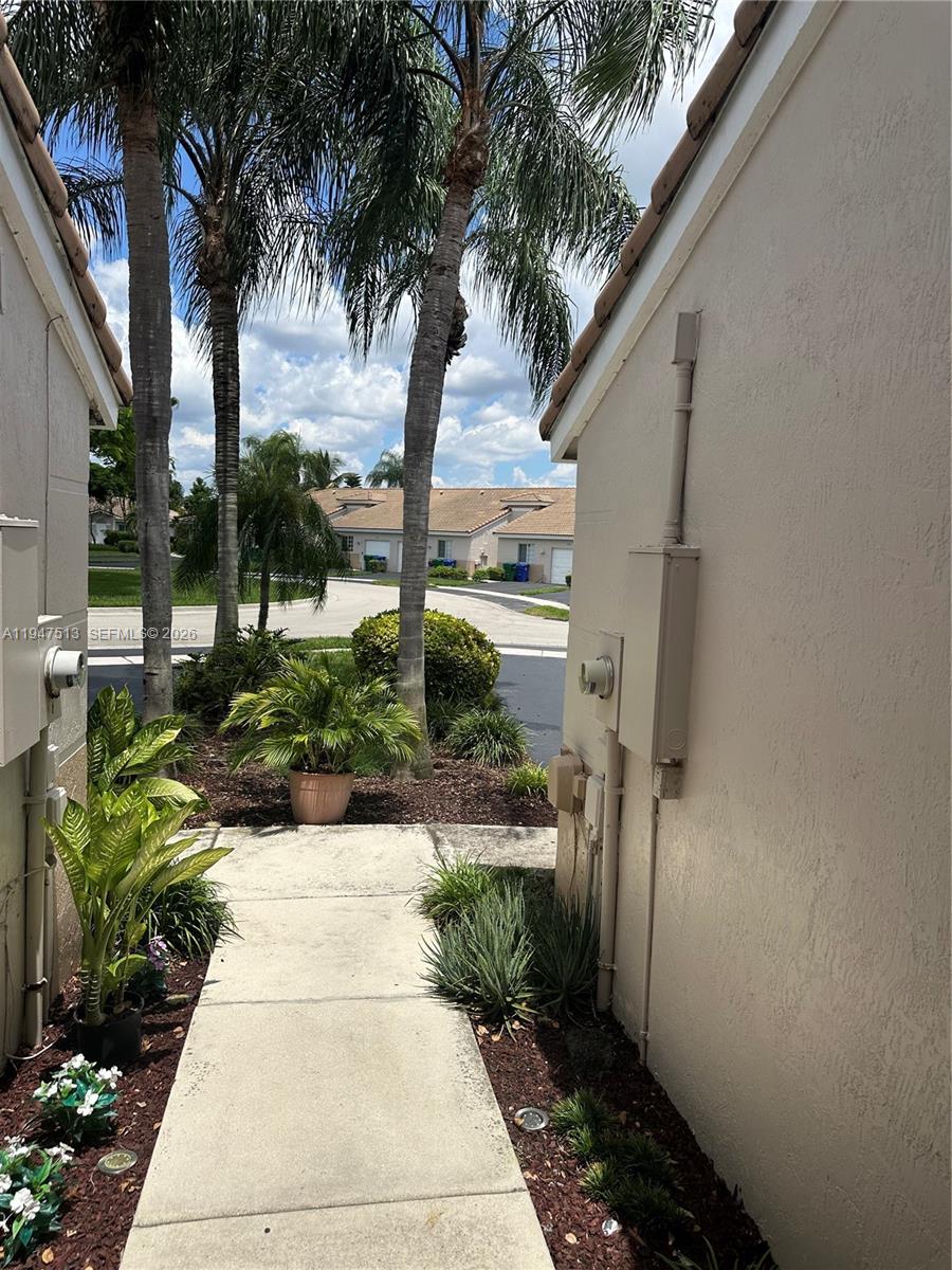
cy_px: 635
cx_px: 476
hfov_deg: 56.8
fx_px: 880
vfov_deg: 71.6
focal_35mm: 24
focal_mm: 6.86
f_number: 1.78
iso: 80
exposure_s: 1/6623
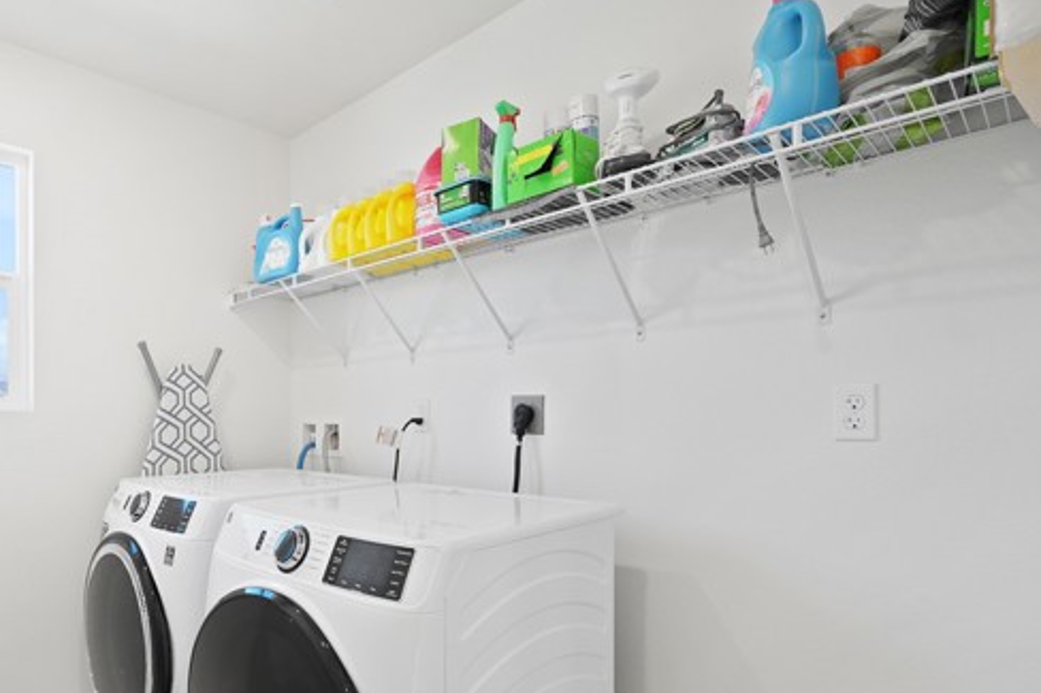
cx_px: 375
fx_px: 607
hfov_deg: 79.4
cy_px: 413
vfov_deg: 59.0
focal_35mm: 21
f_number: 4
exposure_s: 1/15
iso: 200
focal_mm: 16
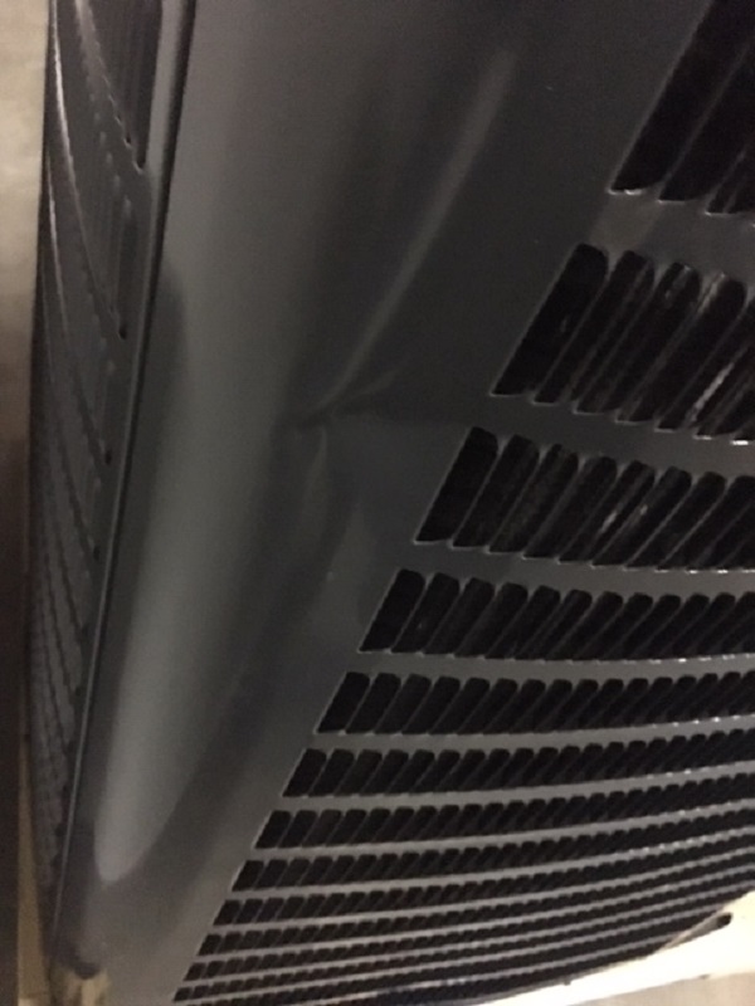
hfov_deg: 48.2
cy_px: 503
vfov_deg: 61.7
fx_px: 843
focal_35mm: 29
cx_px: 378
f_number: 2.2
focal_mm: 4.15
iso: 2000
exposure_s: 1/15
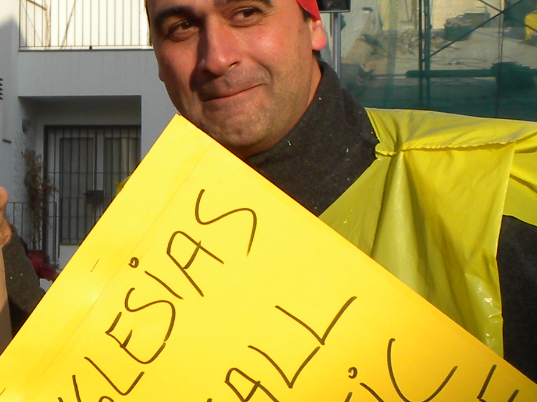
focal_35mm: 131
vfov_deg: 11.3
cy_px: 155
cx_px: 115
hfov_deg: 15.0
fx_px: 2032
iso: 64
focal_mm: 6.6
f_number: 4.5
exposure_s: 1/448
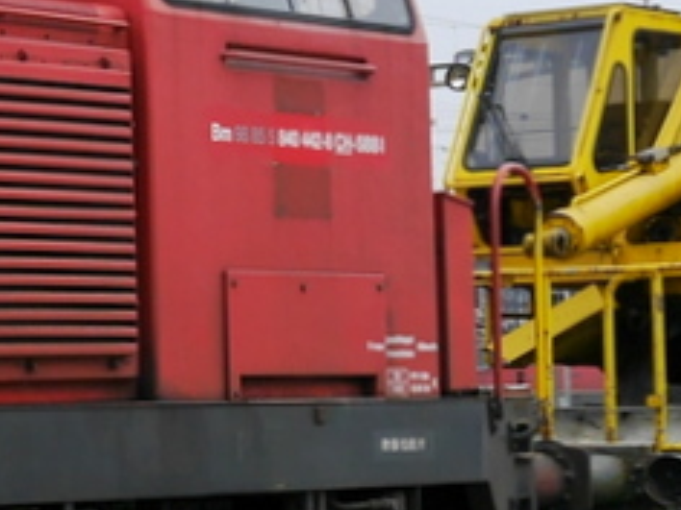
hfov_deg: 10.0
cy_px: 277
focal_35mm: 173
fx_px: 3403
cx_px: -935
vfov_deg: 8.6
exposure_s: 1/160
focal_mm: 17
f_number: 5
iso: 160
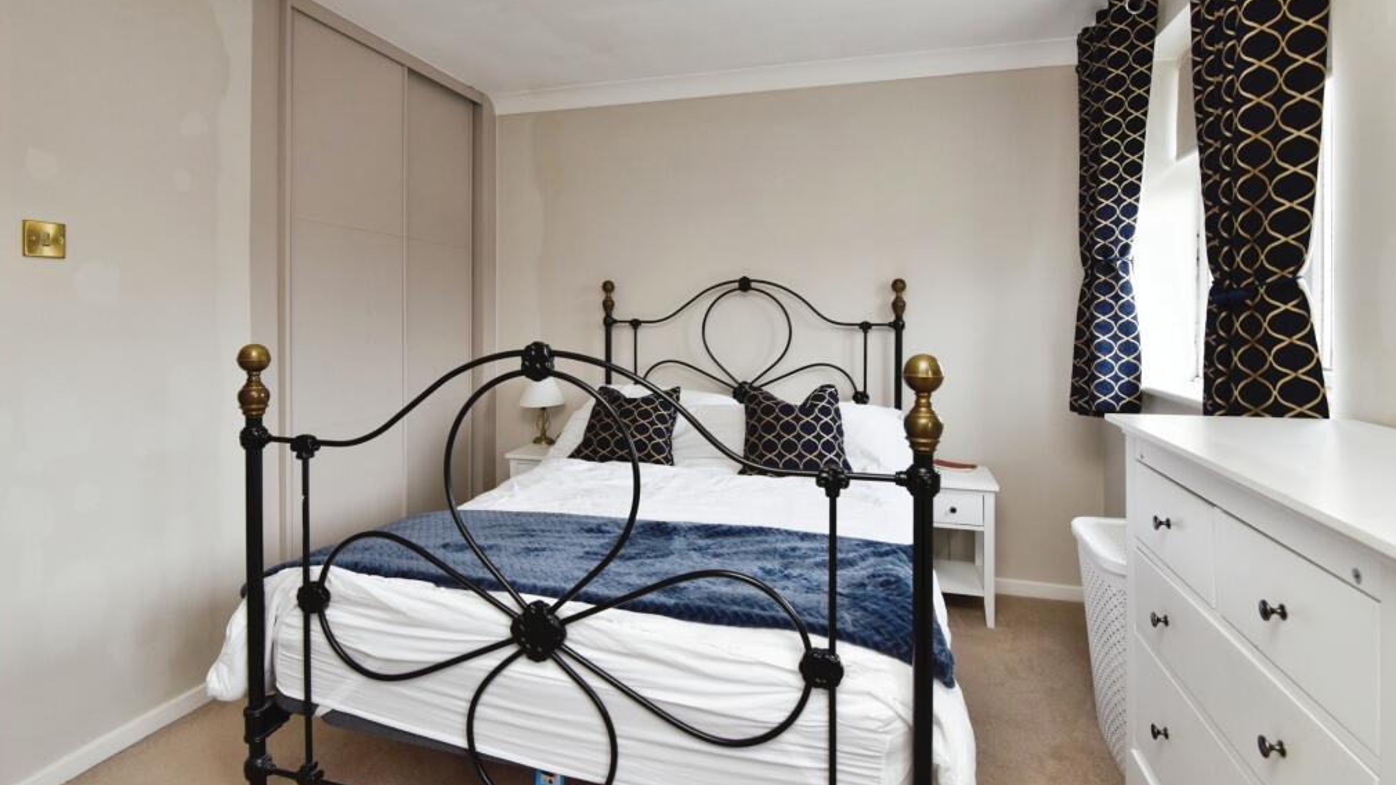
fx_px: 629
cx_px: 697
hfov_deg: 95.9
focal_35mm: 17
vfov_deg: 63.5
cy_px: 330
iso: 500
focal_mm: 16
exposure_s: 1/25
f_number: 7.1
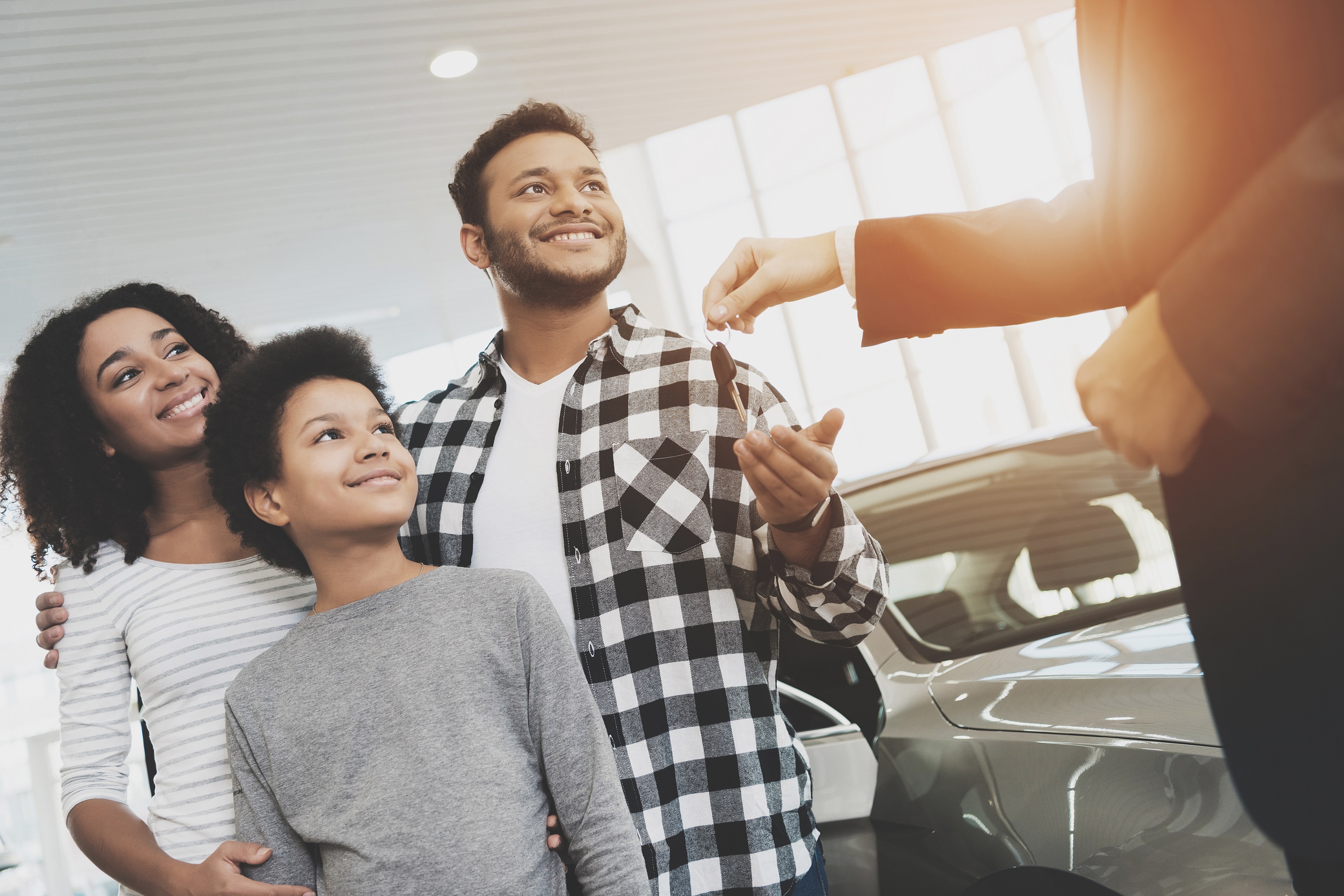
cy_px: 448
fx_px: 1494
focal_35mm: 40
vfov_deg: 33.4
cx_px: 672
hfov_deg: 48.4
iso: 400
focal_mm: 40
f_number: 3.2
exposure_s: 1/125
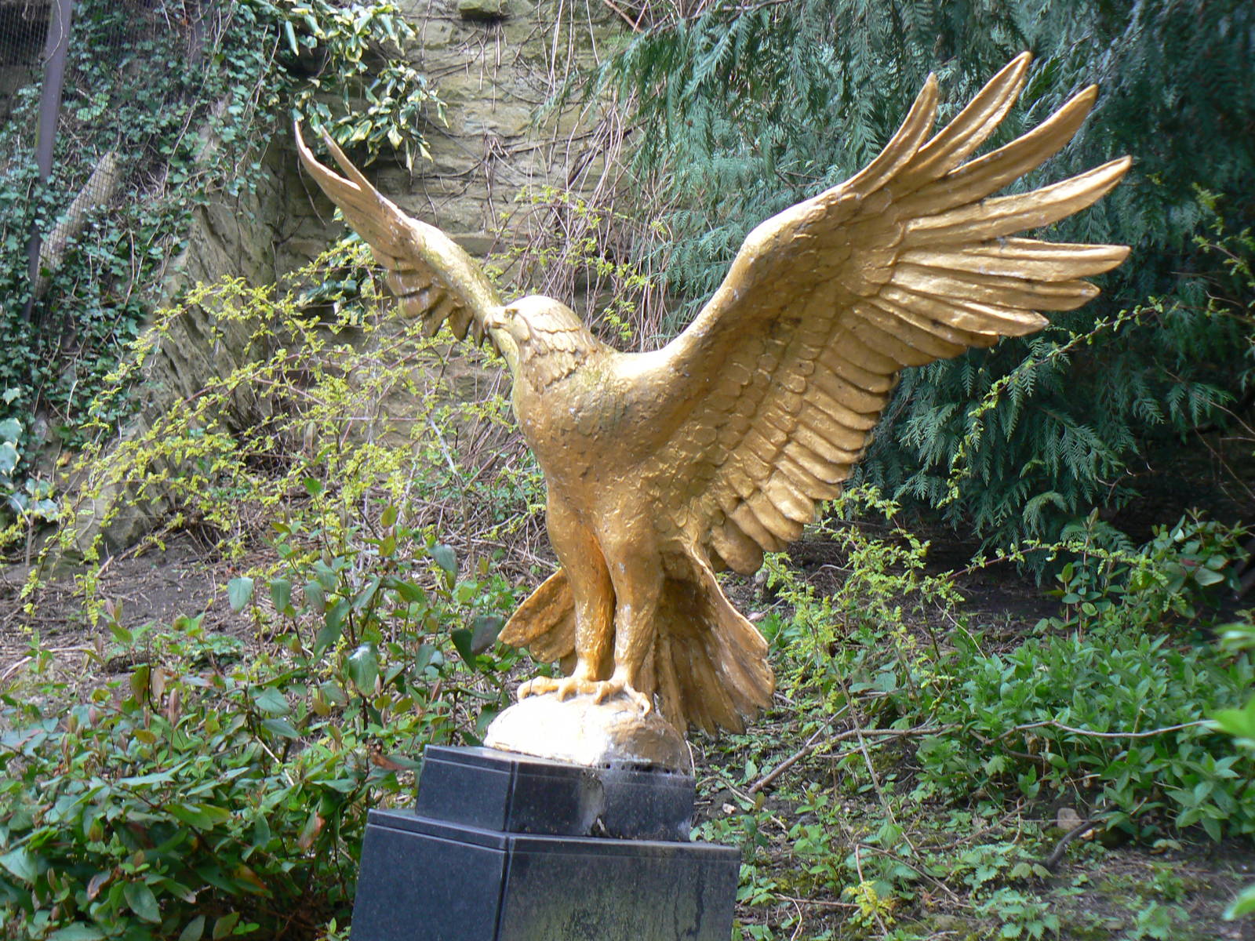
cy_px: 470
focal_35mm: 58
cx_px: 628
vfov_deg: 25.2
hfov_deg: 33.2
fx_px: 2103
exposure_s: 1/60
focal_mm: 9.6
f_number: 4
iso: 80
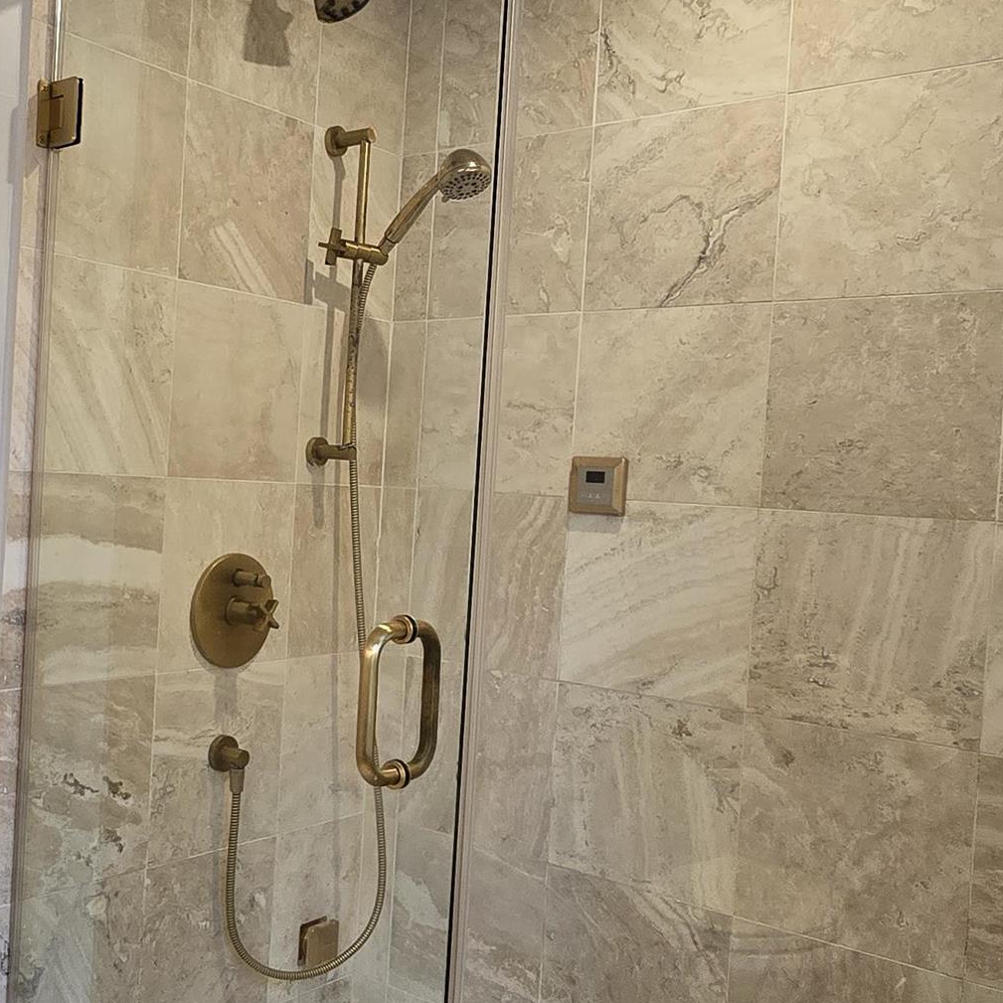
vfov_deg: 47.2
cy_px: 523
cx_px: 214
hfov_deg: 45.1
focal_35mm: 35
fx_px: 1147
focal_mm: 2.2
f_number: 2.2
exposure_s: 1/60
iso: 160
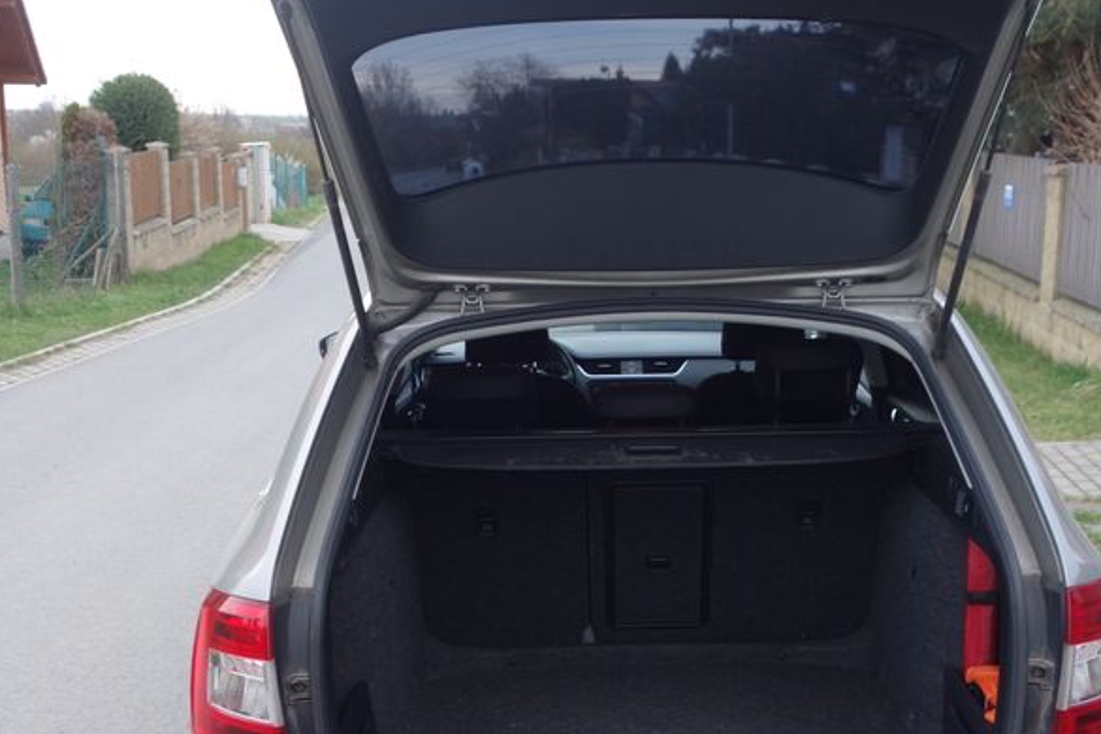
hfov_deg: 40.2
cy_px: 445
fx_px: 1498
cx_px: 636
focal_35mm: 49
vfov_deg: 27.5
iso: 125
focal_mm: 10.4
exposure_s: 1/40
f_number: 2.8
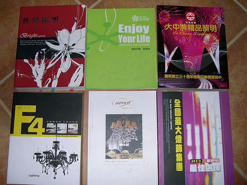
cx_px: 124
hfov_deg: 49.0
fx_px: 271
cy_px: 92
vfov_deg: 37.7
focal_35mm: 38
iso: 100
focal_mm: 8
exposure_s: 1/60
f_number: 2.8
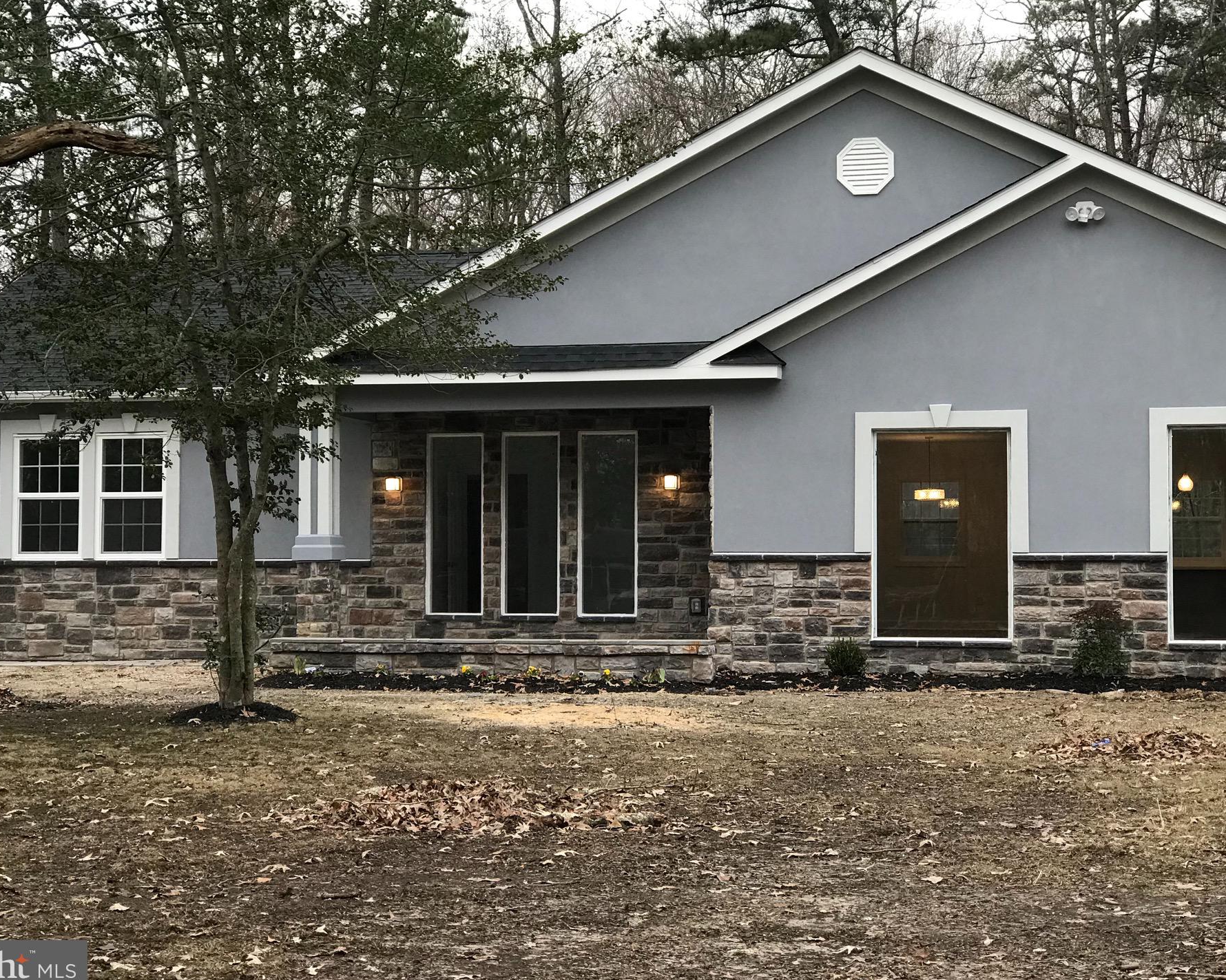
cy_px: 468
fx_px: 2322
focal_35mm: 64
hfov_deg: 29.6
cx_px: 621
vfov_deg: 23.8
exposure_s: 1/60
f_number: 2.8
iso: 32
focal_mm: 6.6
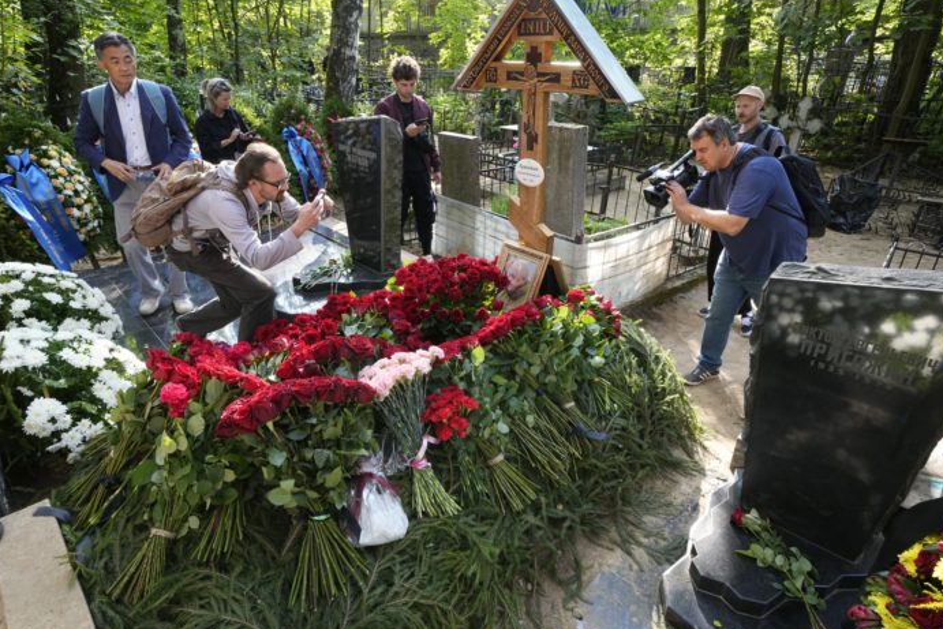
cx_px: 469
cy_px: 297
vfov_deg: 61.9
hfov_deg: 84.0
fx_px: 524
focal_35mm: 20
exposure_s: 1/50
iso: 640
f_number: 8
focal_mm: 18
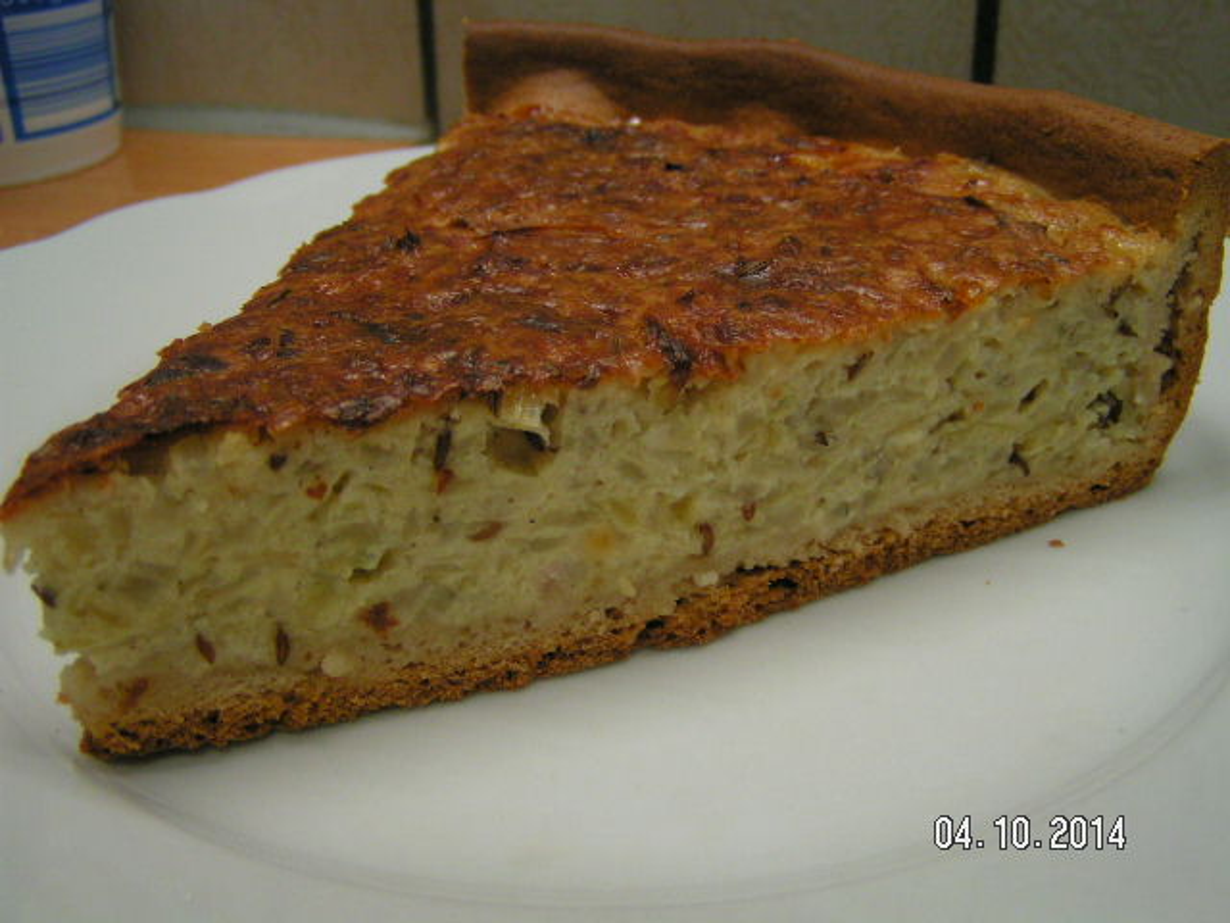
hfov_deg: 49.0
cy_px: 462
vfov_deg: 37.7
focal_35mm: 38
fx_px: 1350
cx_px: 615
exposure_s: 1/40
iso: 200
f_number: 2.8
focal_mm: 5.8
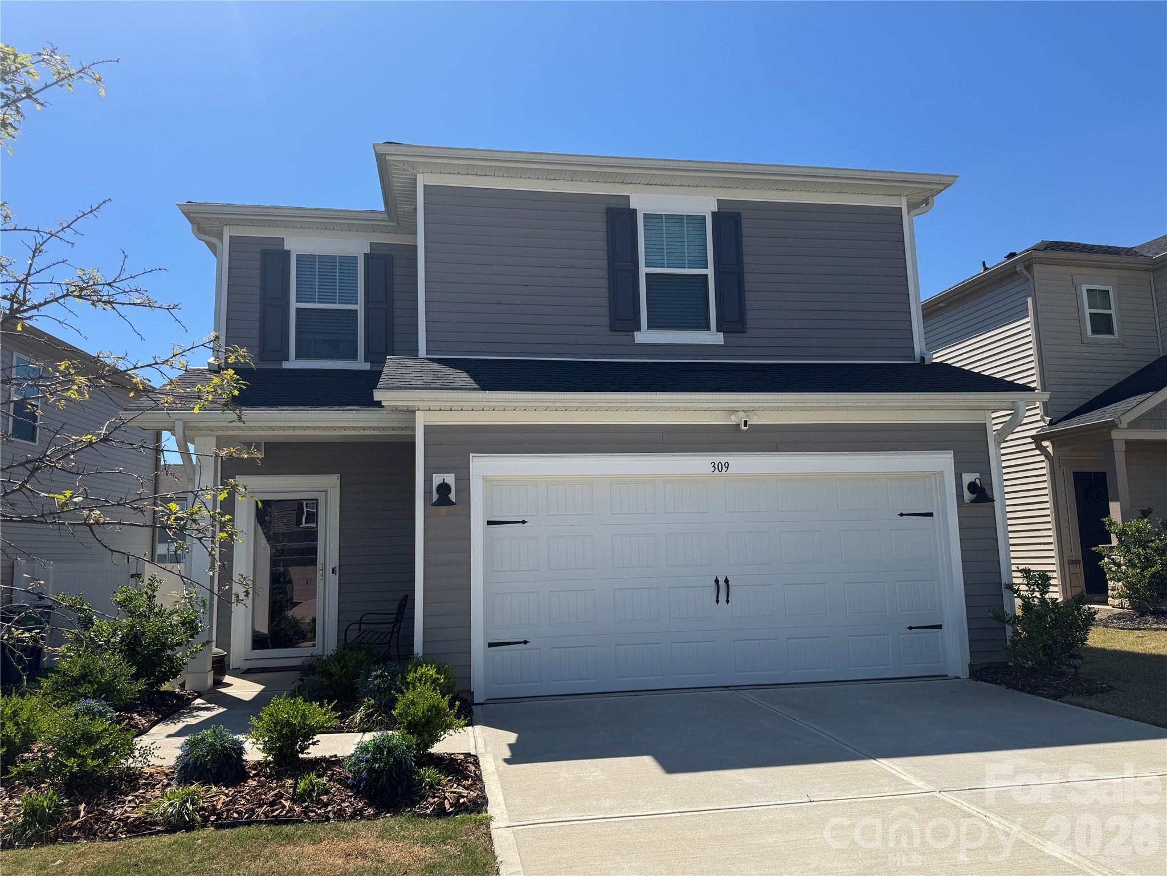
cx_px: 584
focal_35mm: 24
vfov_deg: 56.8
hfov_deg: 71.6
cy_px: 438
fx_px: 809
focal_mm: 6.76
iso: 80
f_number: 1.78
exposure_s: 1/4950
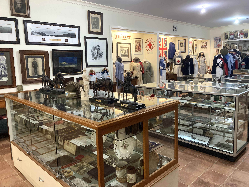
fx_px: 201
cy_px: 94
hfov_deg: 63.4
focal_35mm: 28
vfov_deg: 49.7
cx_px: 124
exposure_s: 1/33
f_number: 1.8
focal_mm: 4
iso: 250
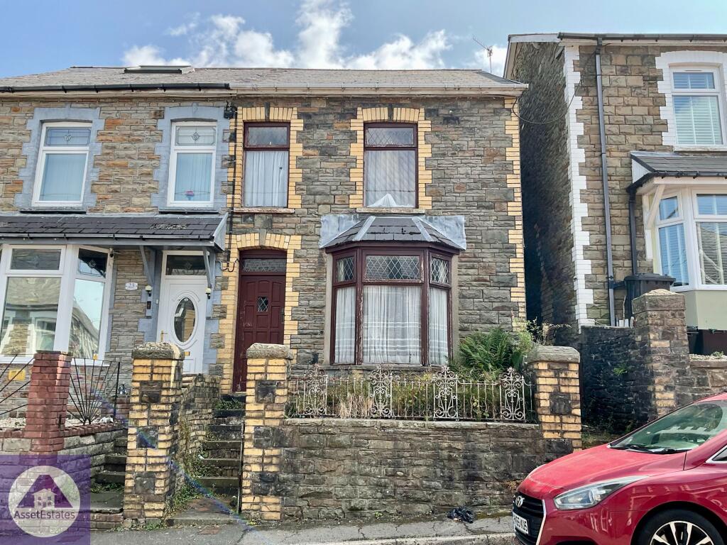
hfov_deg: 61.7
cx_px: 364
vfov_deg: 48.2
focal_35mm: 29
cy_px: 272
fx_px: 609
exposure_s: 1/568
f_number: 1.8
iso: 16
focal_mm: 3
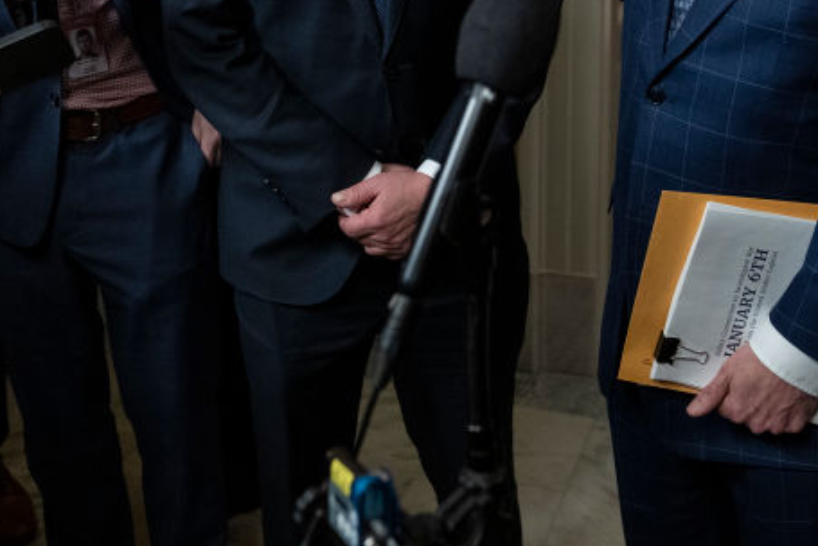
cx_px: 419
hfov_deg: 36.8
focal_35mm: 54
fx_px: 1228
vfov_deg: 23.5
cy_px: -60
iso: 3200
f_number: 2.8
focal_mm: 24
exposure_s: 1/640
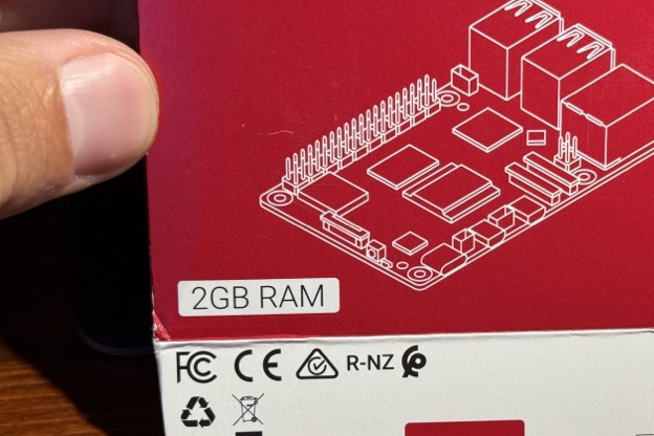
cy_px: 290
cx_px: 435
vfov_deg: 17.0
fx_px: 1453
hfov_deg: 25.2
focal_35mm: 80
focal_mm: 6.76
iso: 64
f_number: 1.78
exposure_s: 1/122
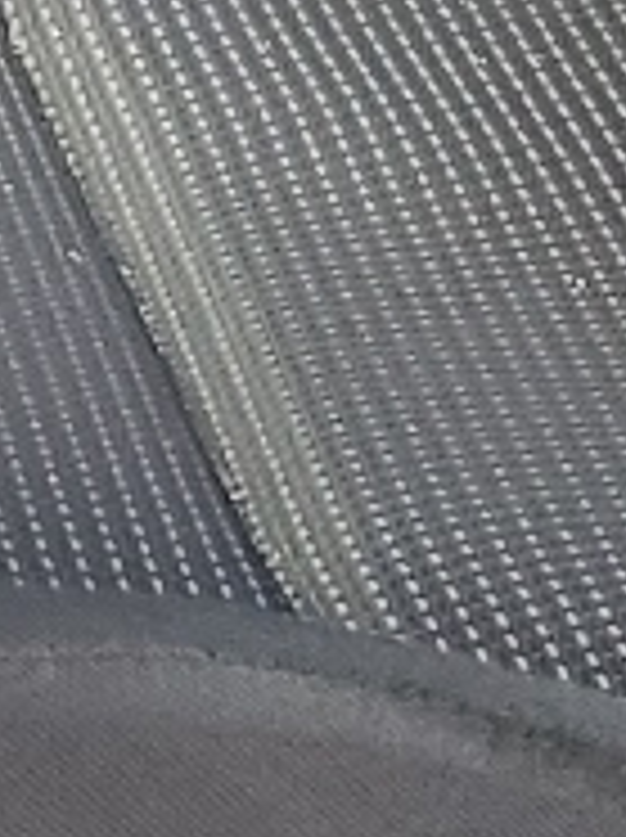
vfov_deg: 8.2
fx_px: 5414
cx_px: -333
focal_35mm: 224
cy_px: -1120
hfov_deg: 6.5
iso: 79
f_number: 1.5
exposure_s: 1/120
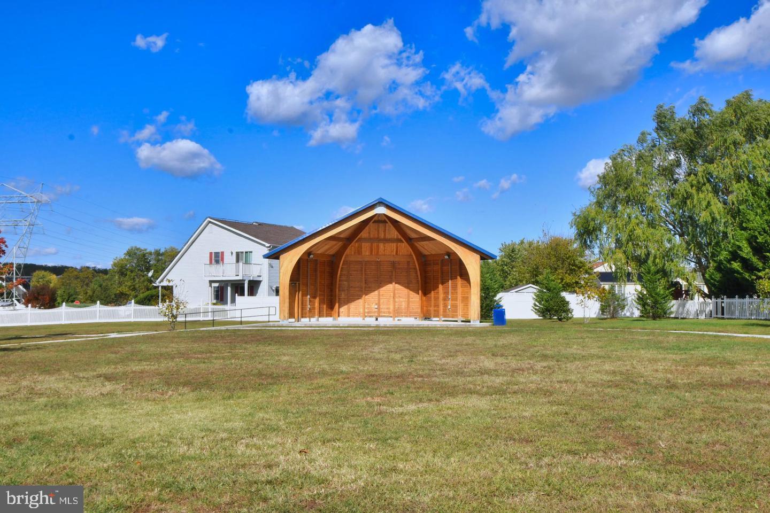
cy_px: 256
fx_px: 770
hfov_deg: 53.1
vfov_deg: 36.9
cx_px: 385
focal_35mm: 36
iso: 400
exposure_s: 1/250
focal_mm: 24
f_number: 20
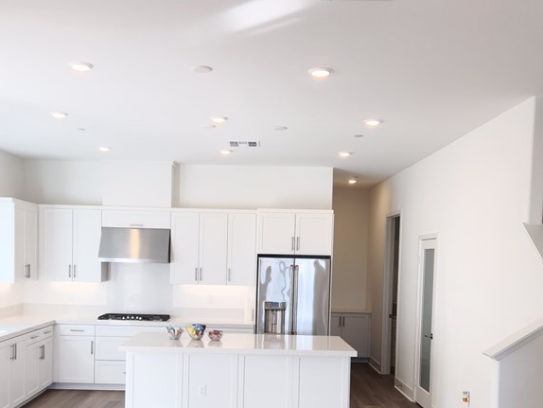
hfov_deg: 45.7
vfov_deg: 34.7
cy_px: 287
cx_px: 252
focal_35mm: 41
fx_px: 643
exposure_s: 1/120
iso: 20
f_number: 1.8
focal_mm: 5.4
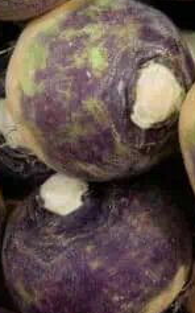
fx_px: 868
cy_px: 17
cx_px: 61
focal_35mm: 102
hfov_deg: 12.8
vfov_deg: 19.9
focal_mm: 8
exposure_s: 1/7
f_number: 2.8
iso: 100
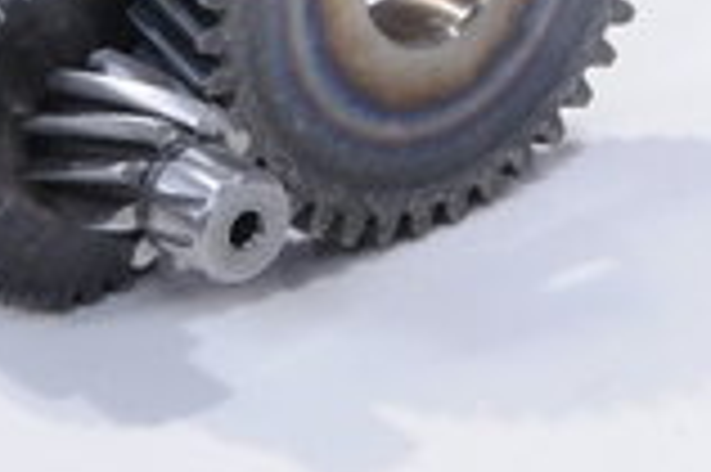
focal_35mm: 404
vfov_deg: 3.4
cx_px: 234
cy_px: 67
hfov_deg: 5.1
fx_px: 7962
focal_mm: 85
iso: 200
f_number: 22
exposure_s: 1/160
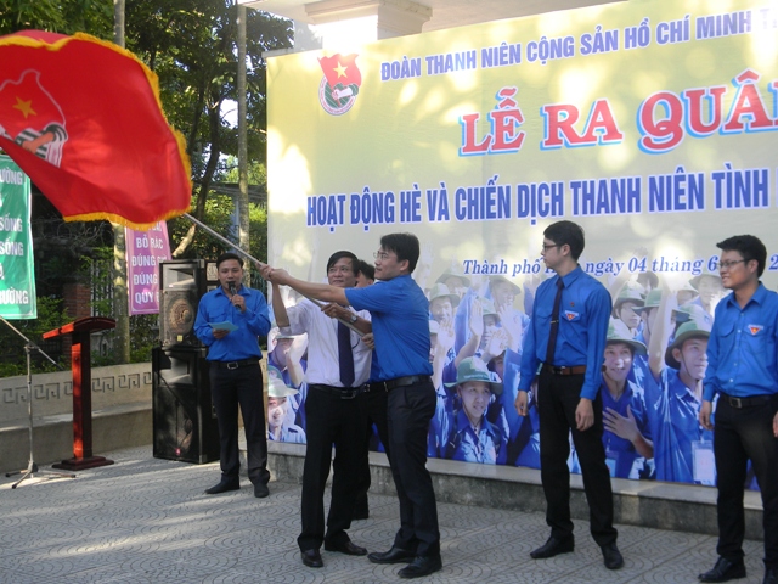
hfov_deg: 40.4
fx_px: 1056
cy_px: 292
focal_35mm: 47
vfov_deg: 30.9
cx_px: 389
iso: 80
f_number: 3.9
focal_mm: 8.6
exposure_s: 1/128
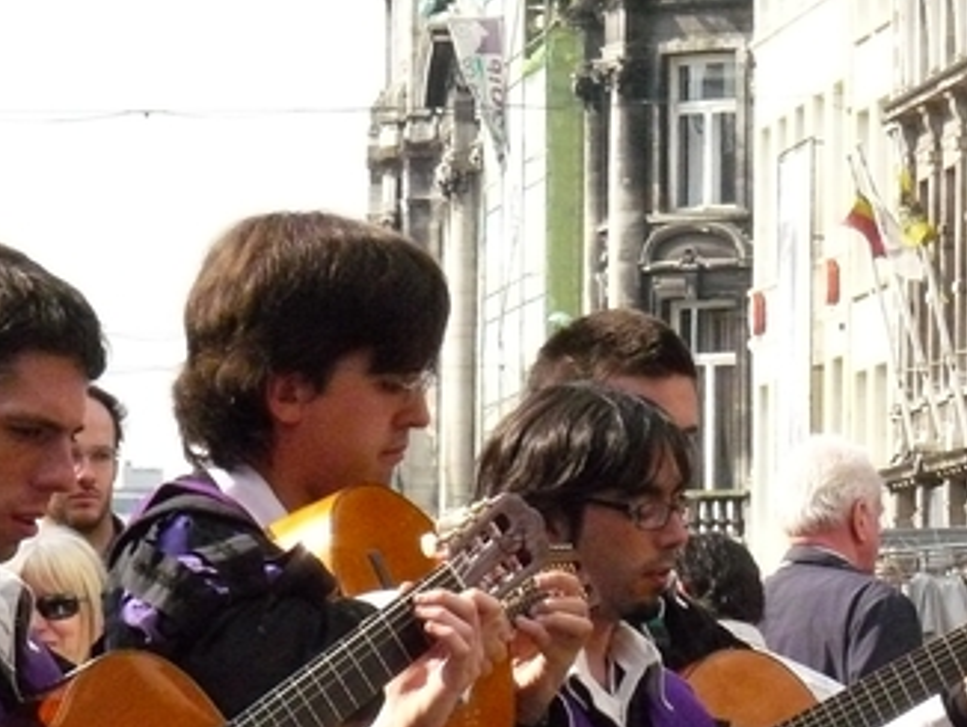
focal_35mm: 265
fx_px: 7408
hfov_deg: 7.5
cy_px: 487
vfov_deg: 5.6
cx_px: 492
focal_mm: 24.1
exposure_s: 1/640
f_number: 8
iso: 800
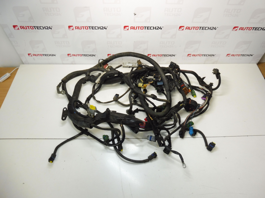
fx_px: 191
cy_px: 99
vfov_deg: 54.9
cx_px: 132
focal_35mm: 25
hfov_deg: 69.4
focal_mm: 4.4
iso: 200
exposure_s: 1/60
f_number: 3.5
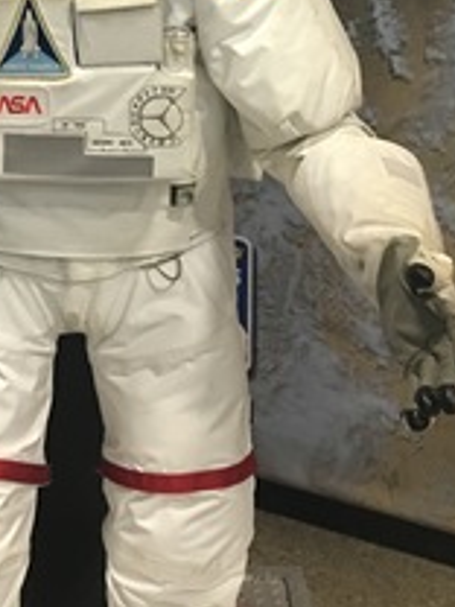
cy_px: 18
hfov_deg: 21.3
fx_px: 1174
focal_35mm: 67
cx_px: 15
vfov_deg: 27.5
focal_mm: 4.15
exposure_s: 1/15
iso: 100
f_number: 2.2
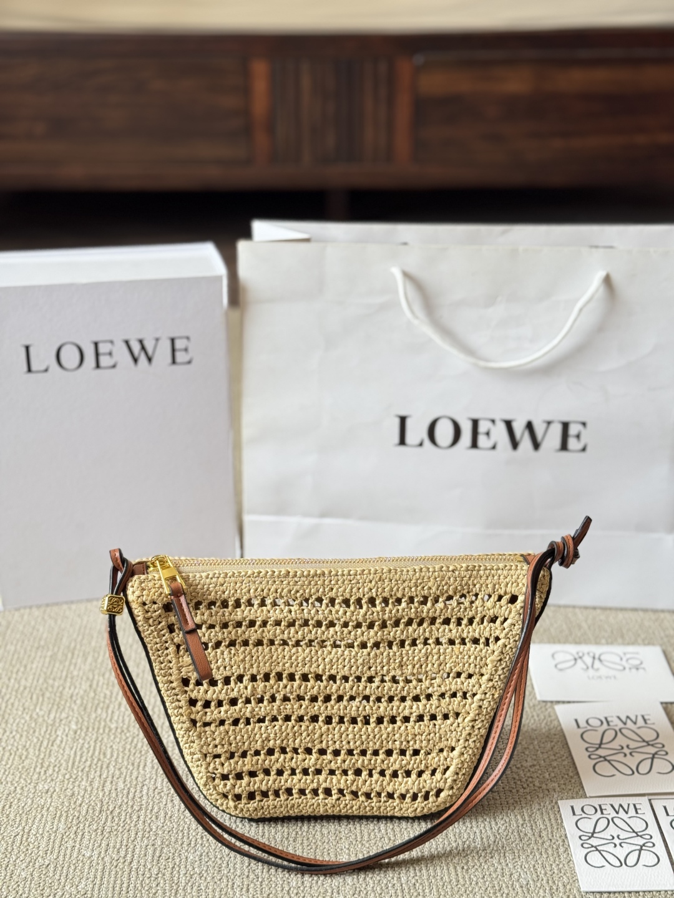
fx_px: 1246
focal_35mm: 48
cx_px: 337
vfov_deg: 39.7
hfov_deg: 30.3
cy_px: 449
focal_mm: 6.76
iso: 100
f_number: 1.78
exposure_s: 1/65
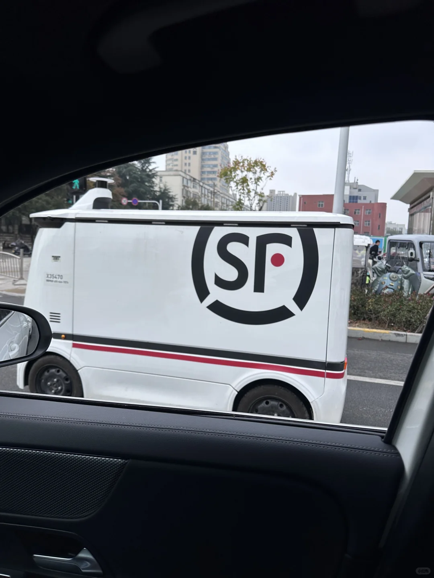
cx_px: 217
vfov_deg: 71.6
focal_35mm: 24
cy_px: 289
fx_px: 401
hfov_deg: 56.8
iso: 80
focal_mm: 6.86
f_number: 1.78
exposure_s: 1/2203
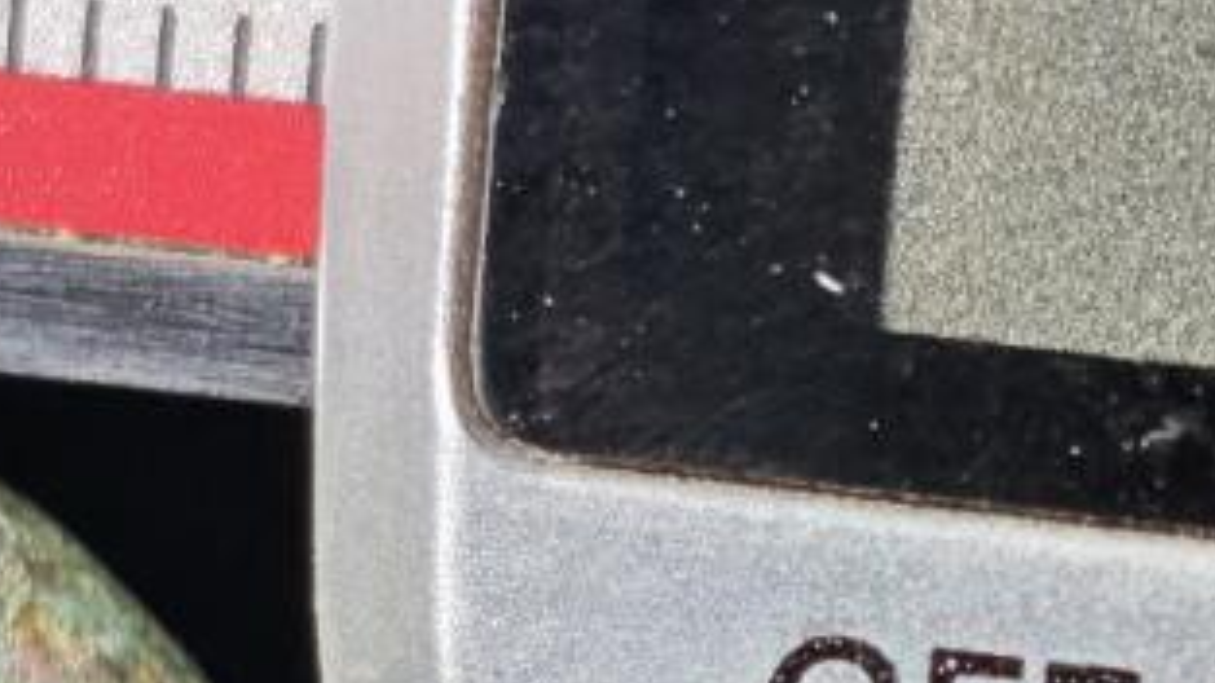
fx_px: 10083
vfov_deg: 3.9
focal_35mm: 313
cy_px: 865
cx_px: 881
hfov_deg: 6.9
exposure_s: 1/105
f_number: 1.63
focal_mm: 5.85
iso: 80
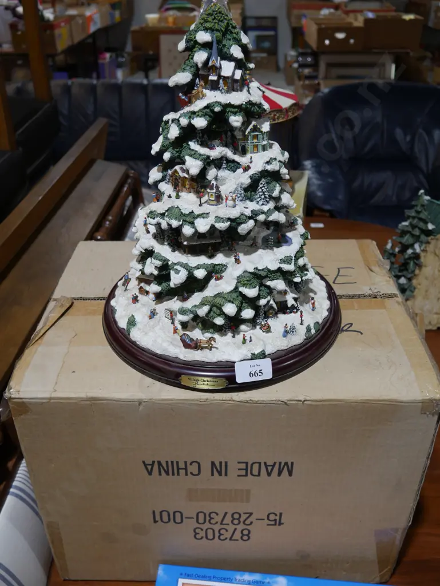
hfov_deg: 46.8
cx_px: 220
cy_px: 293
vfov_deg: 59.9
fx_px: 508
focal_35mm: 30
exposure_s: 1/100
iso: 200
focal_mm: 15
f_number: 3.6
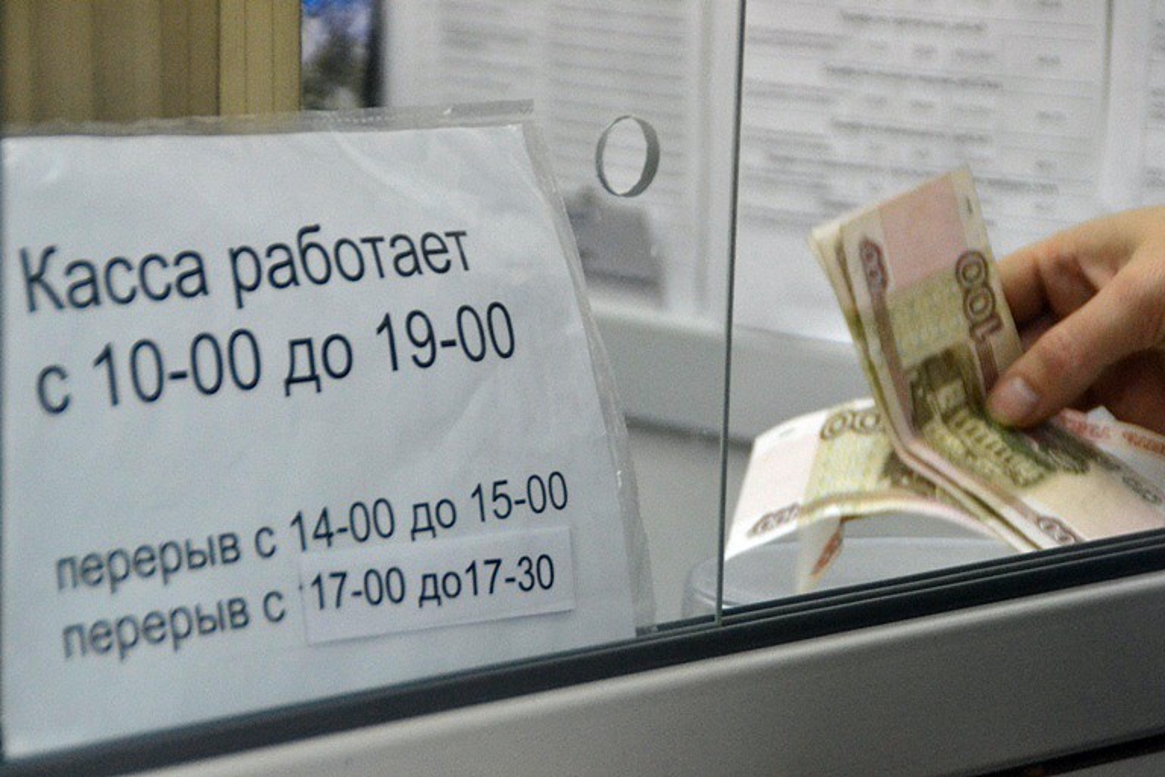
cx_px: 582
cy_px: 388
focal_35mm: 142
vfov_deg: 9.6
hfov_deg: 14.4
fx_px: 4611
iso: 1800
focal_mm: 95
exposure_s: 1/125
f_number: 5.6
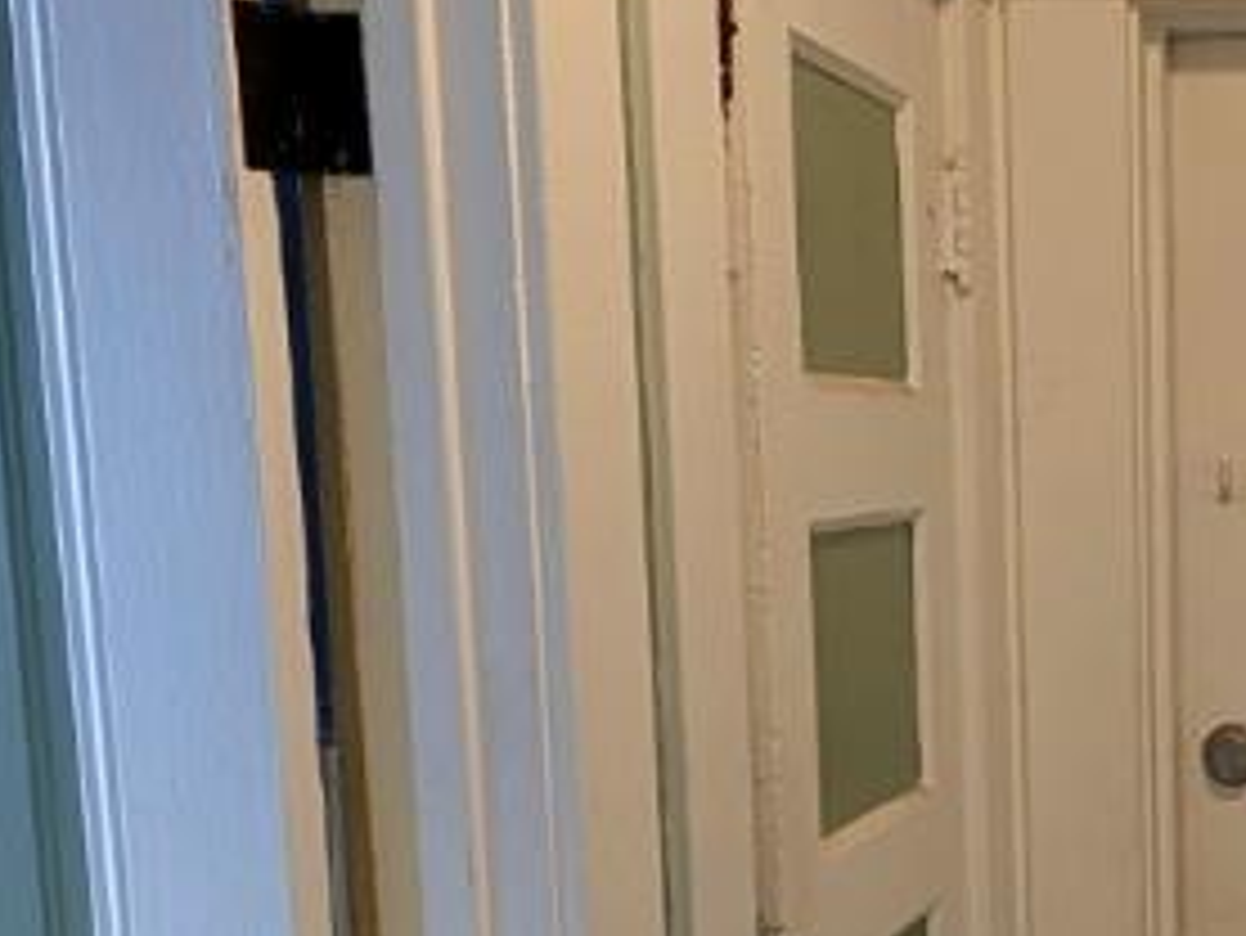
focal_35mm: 65
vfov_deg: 22.1
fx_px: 2341
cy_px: 835
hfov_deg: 27.2
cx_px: 1385
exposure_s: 1/60
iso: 45
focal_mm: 2.02
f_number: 1.7
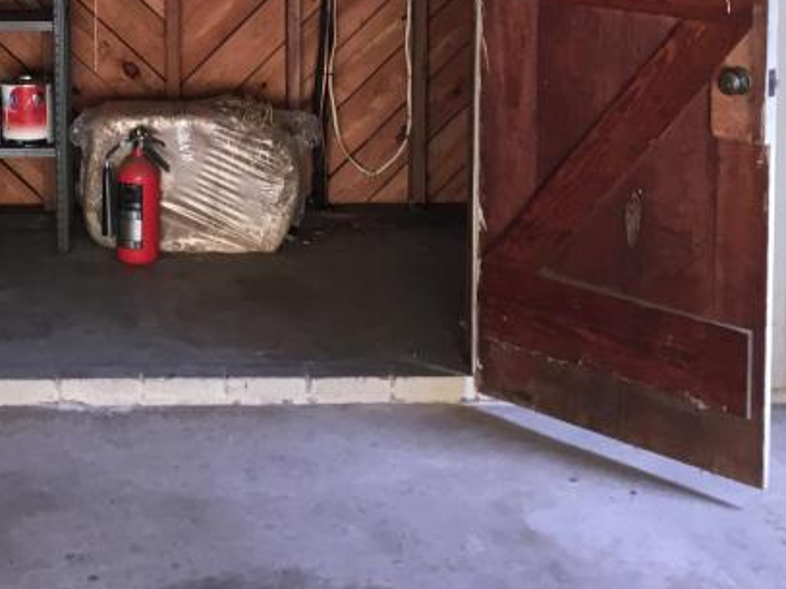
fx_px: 1657
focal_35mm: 73
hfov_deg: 26.2
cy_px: -60
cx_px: 149
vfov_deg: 19.3
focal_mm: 4.15
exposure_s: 1/30
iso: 50
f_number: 2.2
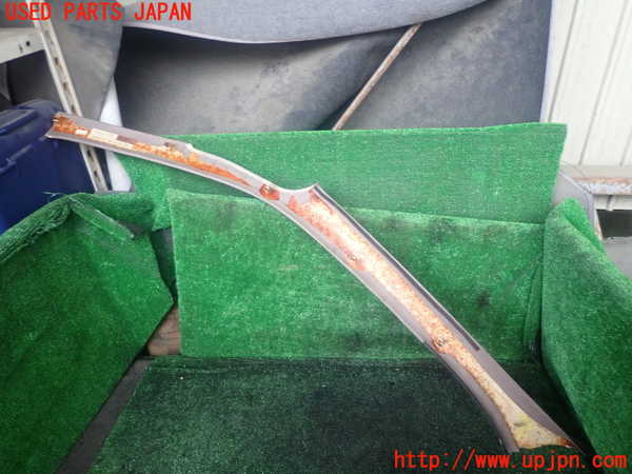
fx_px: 456
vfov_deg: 54.9
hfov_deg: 69.4
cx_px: 316
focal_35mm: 25
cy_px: 237
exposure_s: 1/30
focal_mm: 4.5
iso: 250
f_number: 2
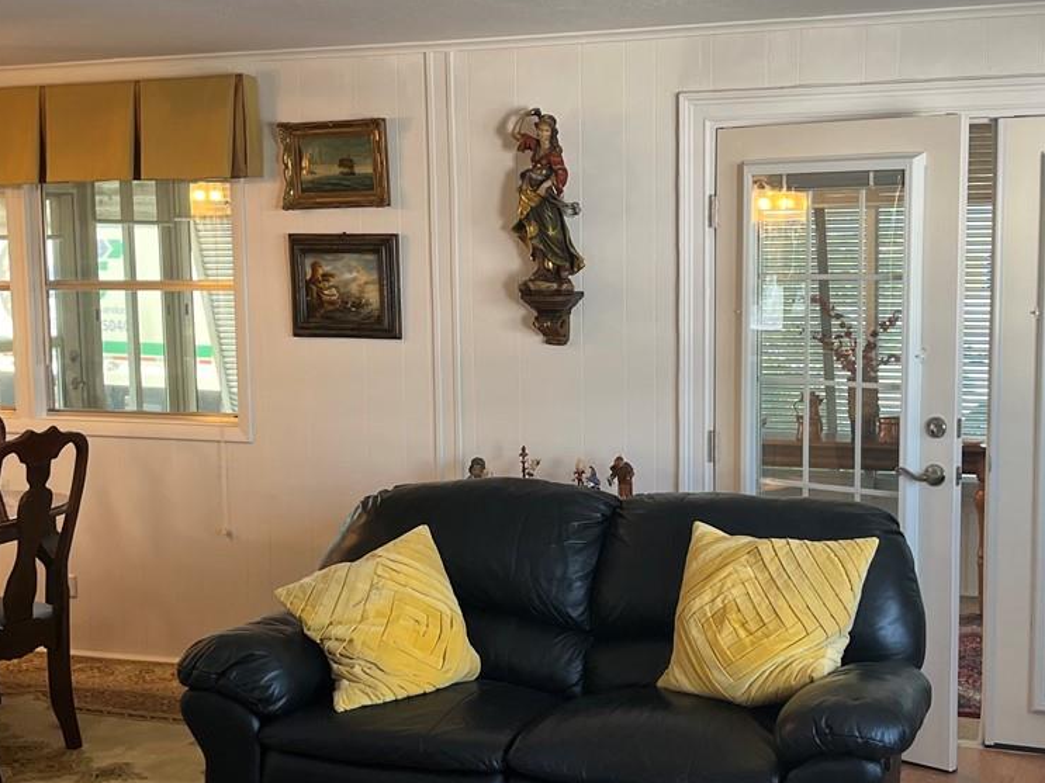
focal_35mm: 56
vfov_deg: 26.1
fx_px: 1690
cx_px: 530
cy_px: 457
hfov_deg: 34.4
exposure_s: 1/60
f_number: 1.6
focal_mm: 5.1
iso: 64
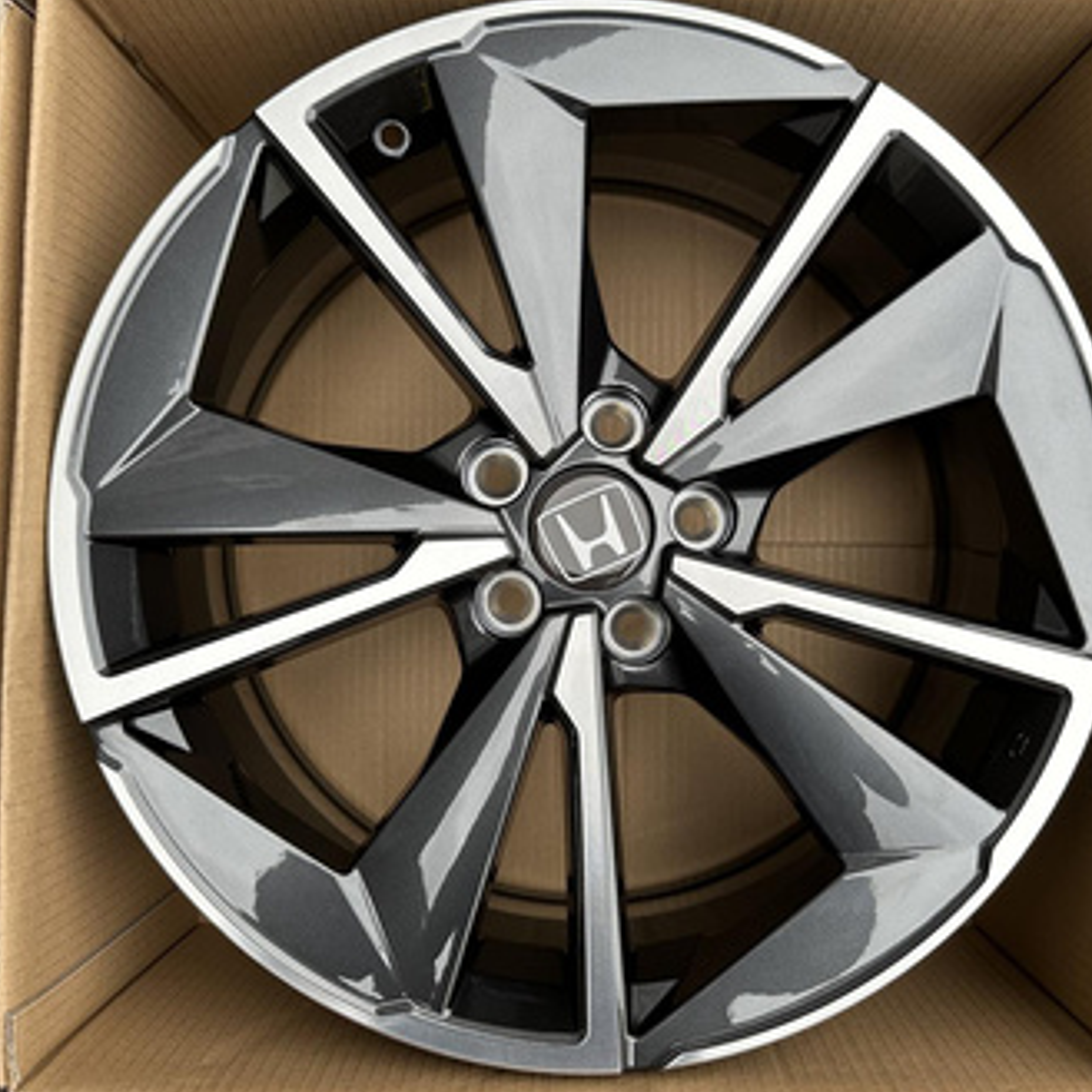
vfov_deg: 55.6
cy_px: 538
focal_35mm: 29
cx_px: 594
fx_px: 1035
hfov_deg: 55.5
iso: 80
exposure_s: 1/386
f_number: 1.78
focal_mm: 6.86
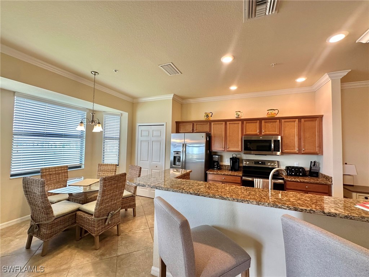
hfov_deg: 102.1
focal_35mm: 14
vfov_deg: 85.7
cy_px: 138
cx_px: 184
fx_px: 149
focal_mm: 2.22
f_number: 2.2
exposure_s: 1/120
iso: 160
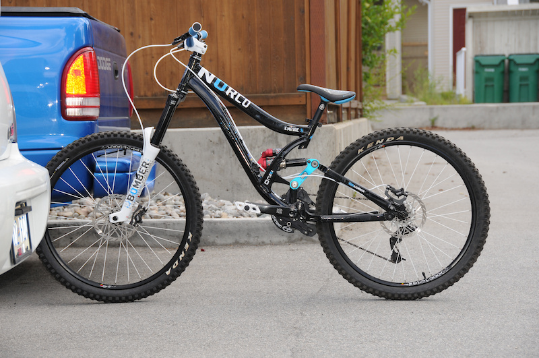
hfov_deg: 19.5
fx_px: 1570
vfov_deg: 13.0
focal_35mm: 105
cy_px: 179
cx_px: 270
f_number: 6.3
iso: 200
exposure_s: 1/250
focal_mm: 70
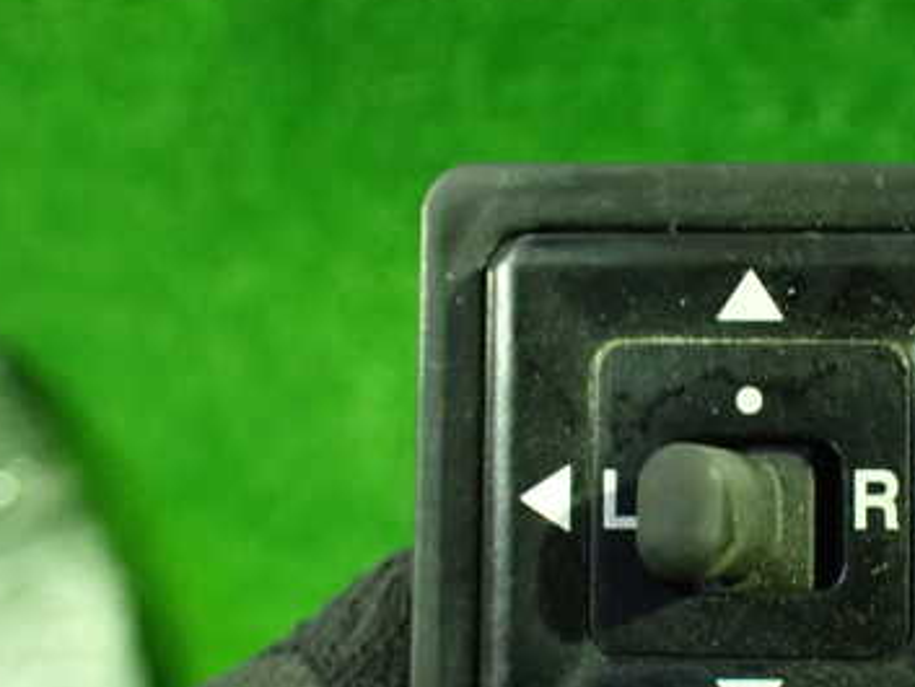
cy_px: 461
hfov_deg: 36.5
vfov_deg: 28.4
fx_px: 1349
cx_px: 695
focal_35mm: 51
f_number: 2.3
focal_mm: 5.4
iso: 1250
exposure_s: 1/30
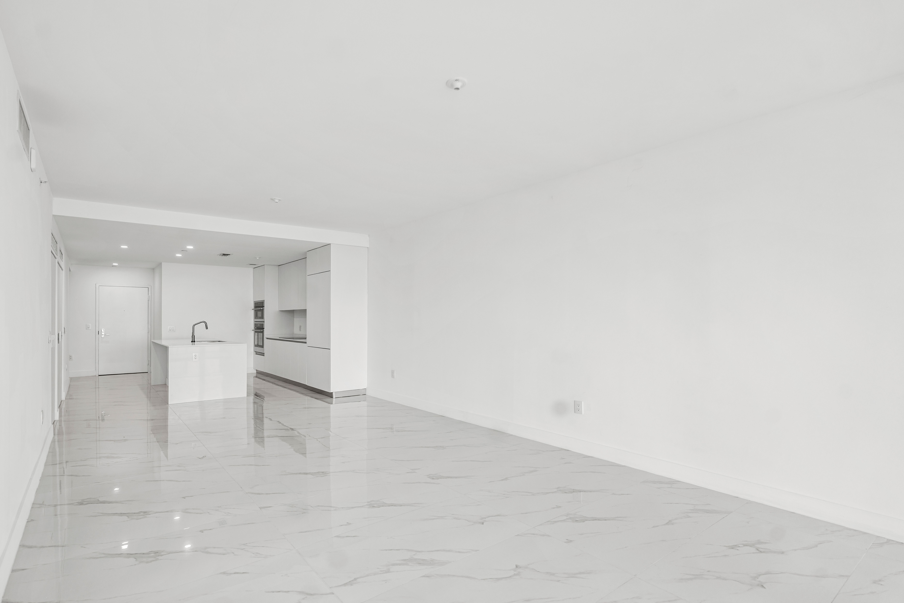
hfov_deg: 96.7
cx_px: 452
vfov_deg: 73.7
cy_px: 302
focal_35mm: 16
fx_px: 402
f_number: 3.5
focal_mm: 16
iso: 100
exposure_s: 1/50
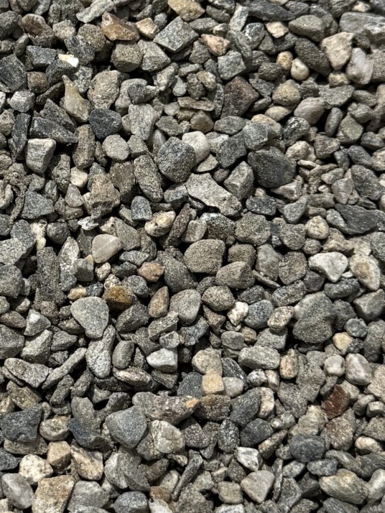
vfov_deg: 22.7
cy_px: 202
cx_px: 8
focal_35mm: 86
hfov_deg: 16.8
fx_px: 1275
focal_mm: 6.76
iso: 80
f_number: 1.78
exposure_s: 1/11905
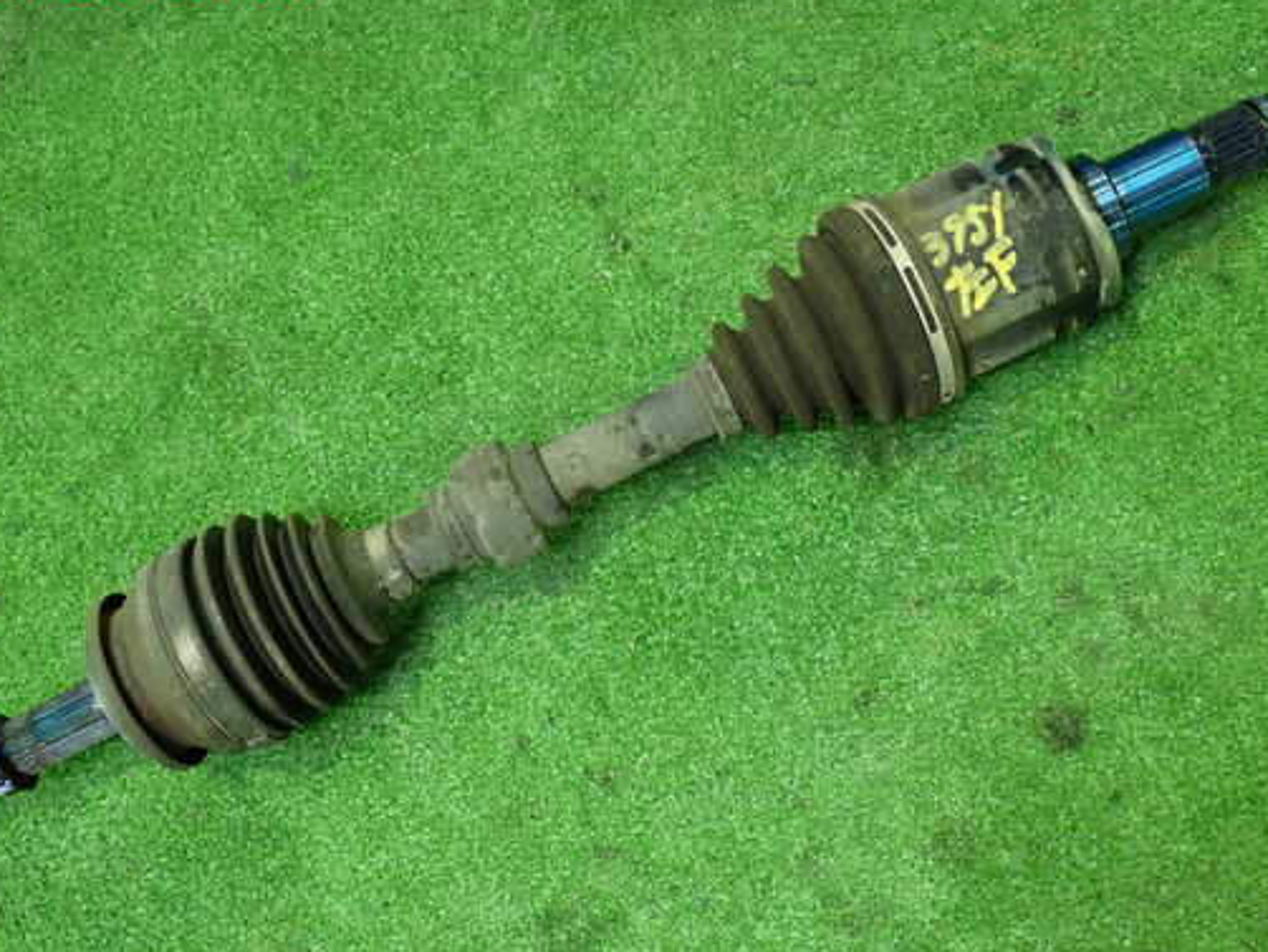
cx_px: 601
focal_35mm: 49
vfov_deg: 29.7
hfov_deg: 38.9
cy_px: 518
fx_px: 1796
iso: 800
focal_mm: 7.31
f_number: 2.8
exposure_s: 1/40
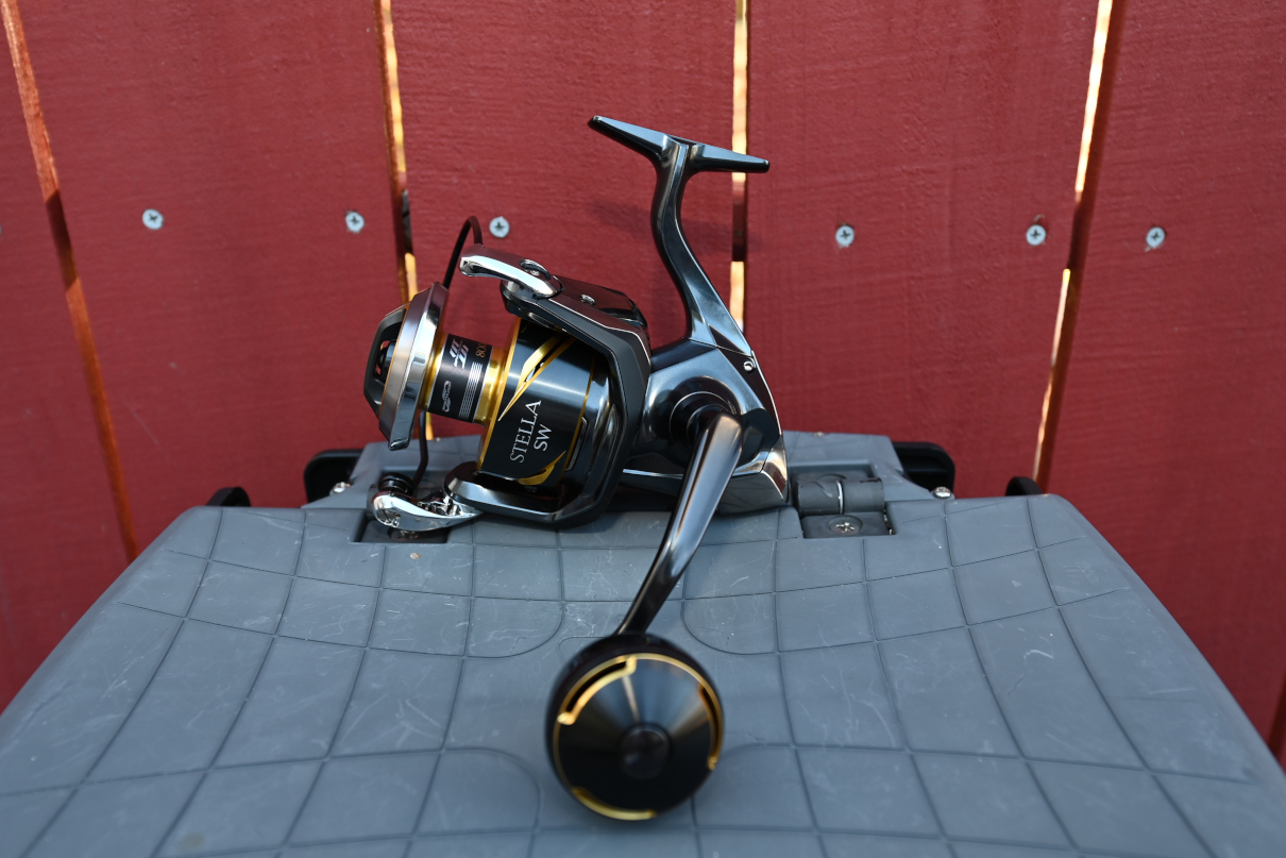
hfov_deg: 78.6
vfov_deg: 57.2
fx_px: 786
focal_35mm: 22
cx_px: 643
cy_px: 429
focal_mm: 22
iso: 100
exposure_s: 1/60
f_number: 4
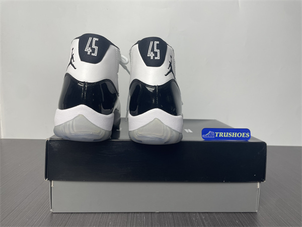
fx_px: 227
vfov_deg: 53.1
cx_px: 151
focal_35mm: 26
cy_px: 114
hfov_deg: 67.3
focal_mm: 4.2
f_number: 1.6
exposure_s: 1/143
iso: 32
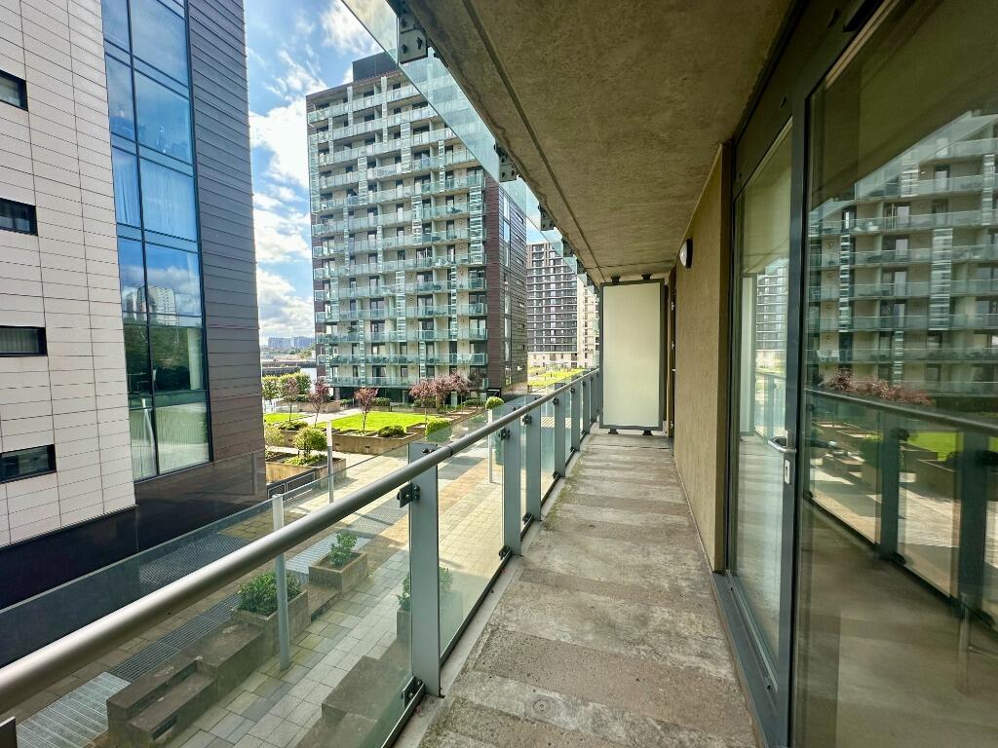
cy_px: 374
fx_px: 404
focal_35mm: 14
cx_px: 499
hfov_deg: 102.1
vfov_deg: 85.7
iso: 40
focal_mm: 2.22
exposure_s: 1/615
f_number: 2.2
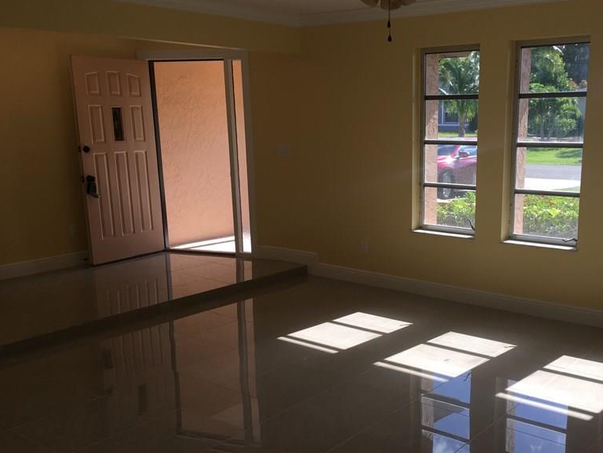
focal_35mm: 39
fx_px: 679
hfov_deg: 47.3
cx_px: 390
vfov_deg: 36.7
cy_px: 275
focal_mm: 4.15
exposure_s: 1/217
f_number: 2.2
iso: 25
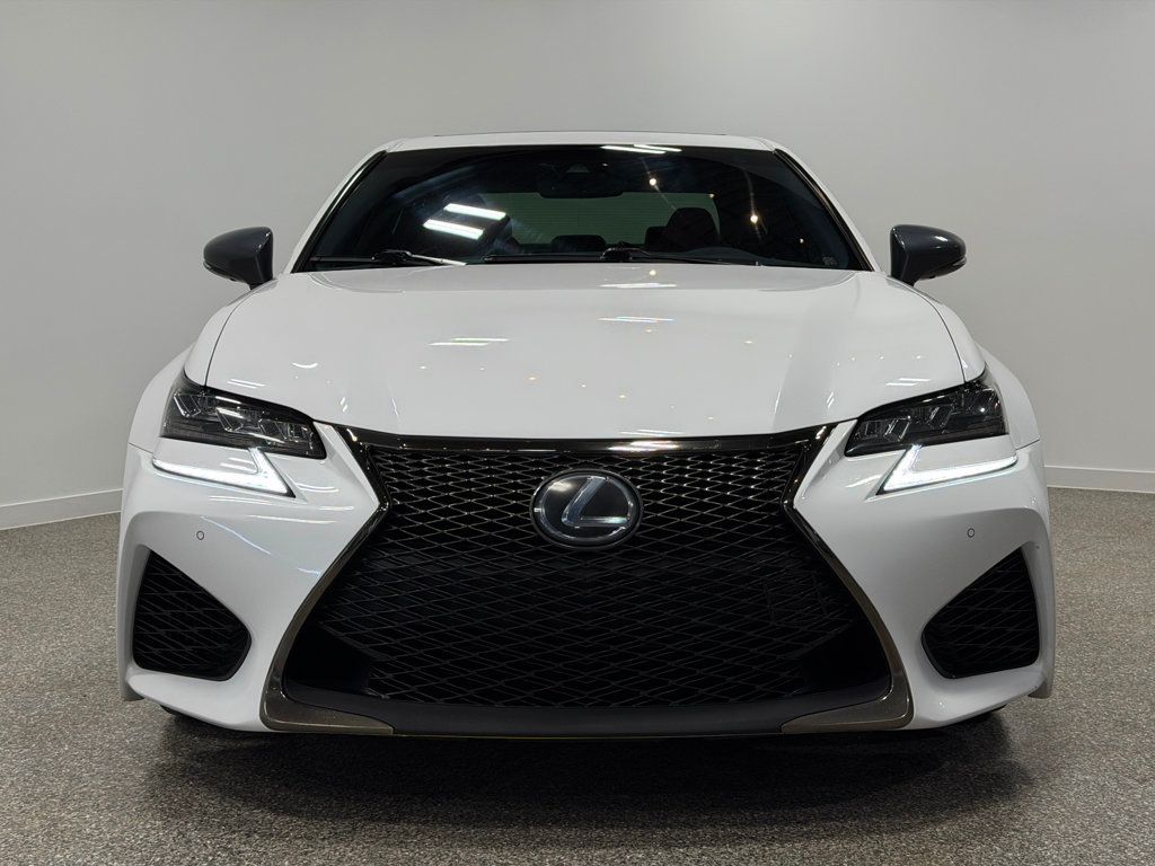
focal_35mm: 48
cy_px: 433
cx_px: 578
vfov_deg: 30.3
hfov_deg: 39.7
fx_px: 1602
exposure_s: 1/663
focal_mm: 6.76
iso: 80
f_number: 1.78
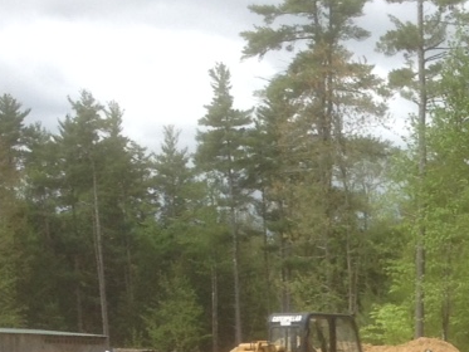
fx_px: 2033
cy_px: 627
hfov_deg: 12.9
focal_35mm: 150
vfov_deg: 9.4
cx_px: 548
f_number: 2.4
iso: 50
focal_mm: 4.28
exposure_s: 1/778
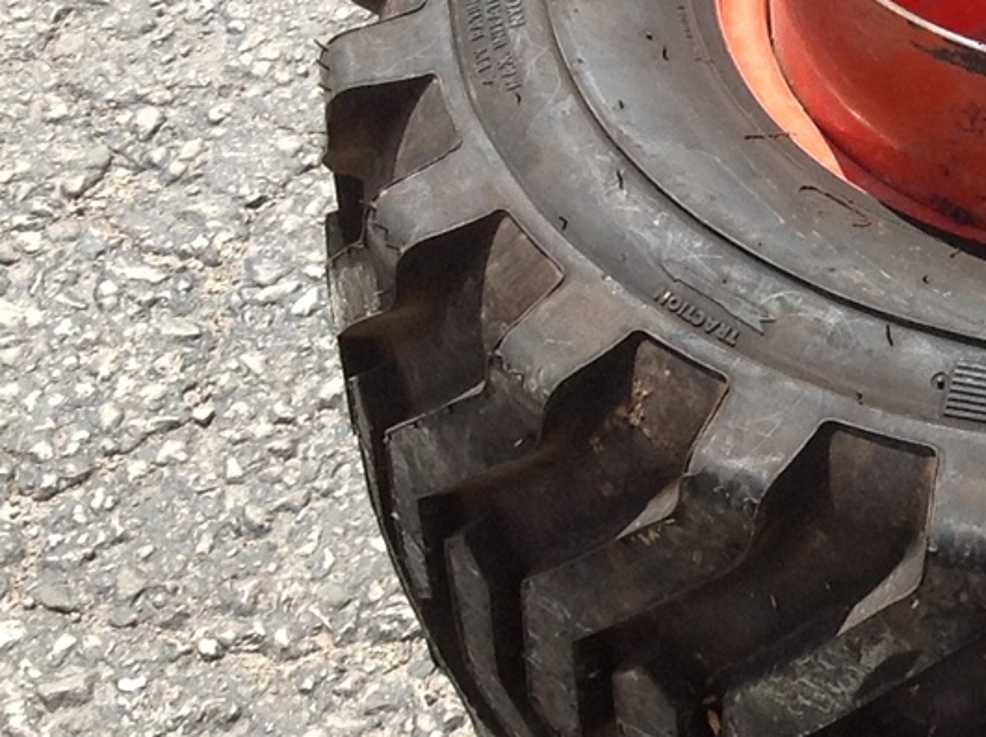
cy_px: 284
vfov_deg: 11.0
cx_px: 1628
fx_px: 3841
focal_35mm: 135
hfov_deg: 13.5
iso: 50
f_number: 2.4
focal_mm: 4.28
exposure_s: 1/1259
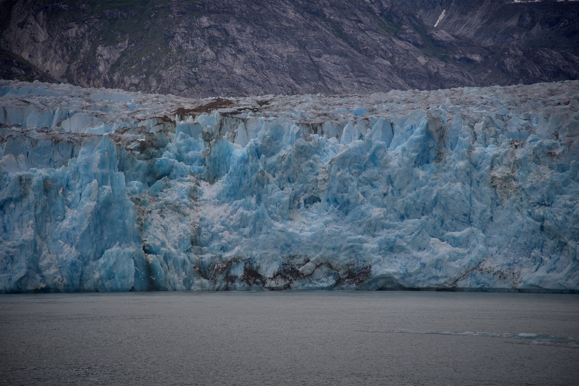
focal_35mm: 120
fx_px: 1930
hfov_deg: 17.1
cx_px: 290
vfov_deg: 11.4
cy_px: 193
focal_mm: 120
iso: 100
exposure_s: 1/250
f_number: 4
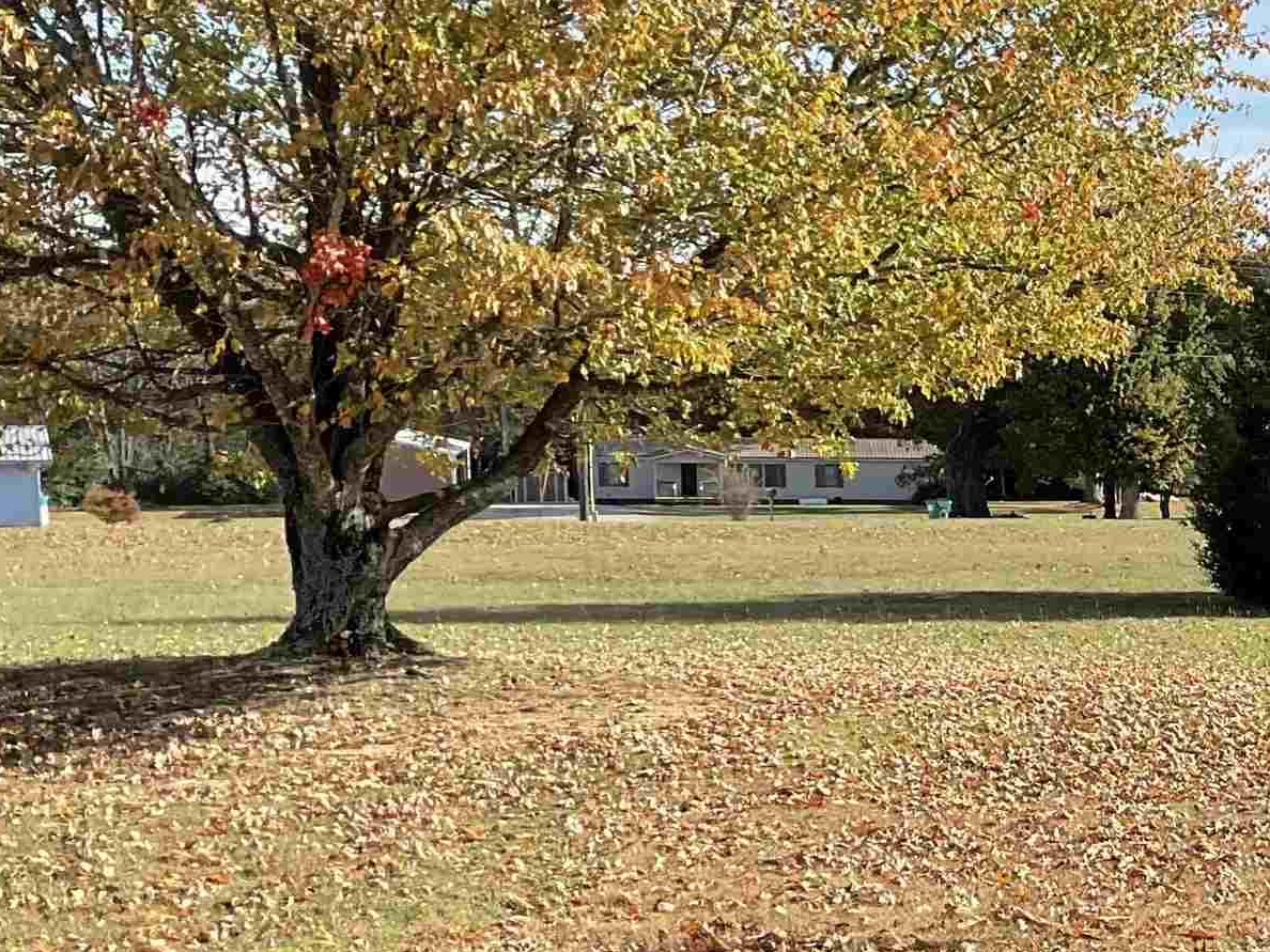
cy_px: 716
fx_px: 2752
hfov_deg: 23.4
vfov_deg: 19.5
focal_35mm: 75
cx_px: 1596
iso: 16
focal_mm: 3
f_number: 1.8
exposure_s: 1/700
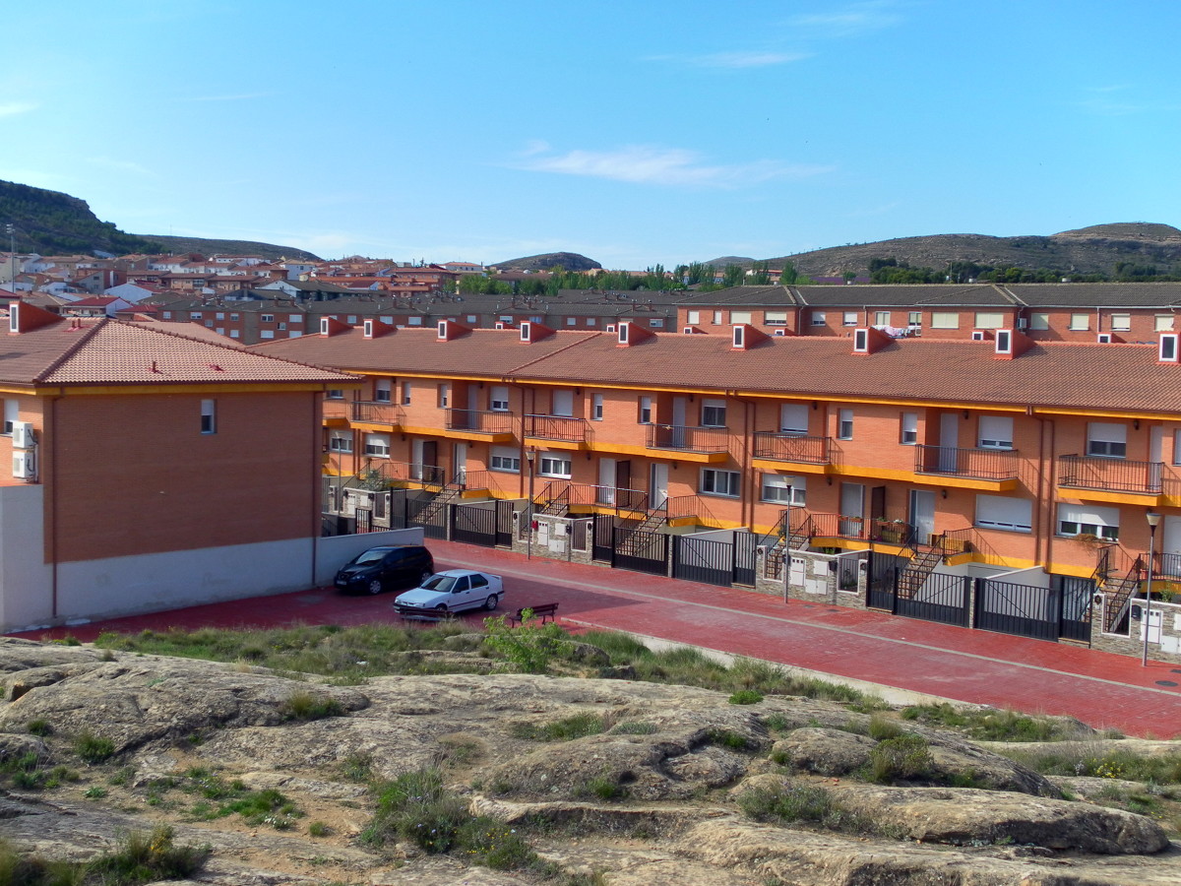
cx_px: 590
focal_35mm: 46
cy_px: 443
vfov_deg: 31.5
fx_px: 1569
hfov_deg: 41.2
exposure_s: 1/500
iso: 80
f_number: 4.3
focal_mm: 8.2
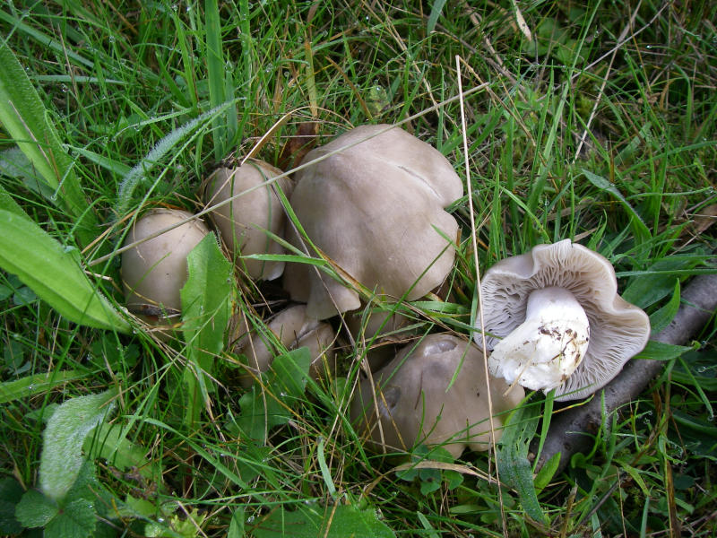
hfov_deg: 49.0
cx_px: 358
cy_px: 269
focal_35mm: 38
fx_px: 787
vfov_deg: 37.7
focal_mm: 6.3
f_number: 3.3
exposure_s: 1/100
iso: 64
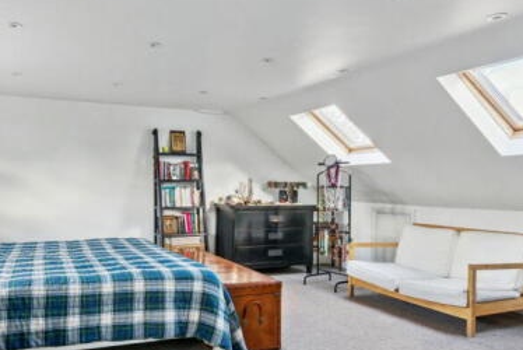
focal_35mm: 28
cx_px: 178
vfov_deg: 46.5
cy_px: 184
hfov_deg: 63.9
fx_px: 407
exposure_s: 1/25
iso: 640
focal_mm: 16
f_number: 7.1
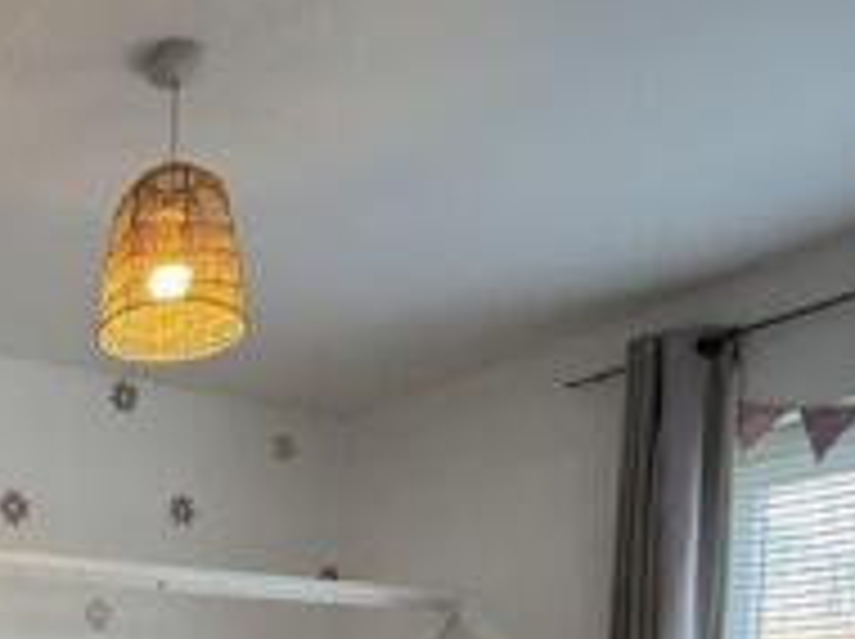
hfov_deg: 37.1
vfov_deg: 28.3
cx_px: -79
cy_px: 803
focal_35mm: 43
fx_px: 1061
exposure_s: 1/99
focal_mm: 2.22
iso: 250
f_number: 2.2
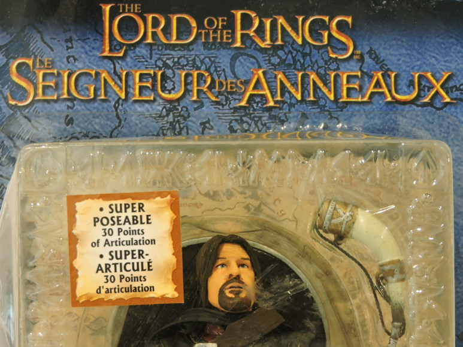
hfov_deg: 17.1
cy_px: 174
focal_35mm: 115
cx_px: 232
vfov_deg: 12.9
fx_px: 1538
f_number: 5
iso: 800
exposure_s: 1/25
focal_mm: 20.6
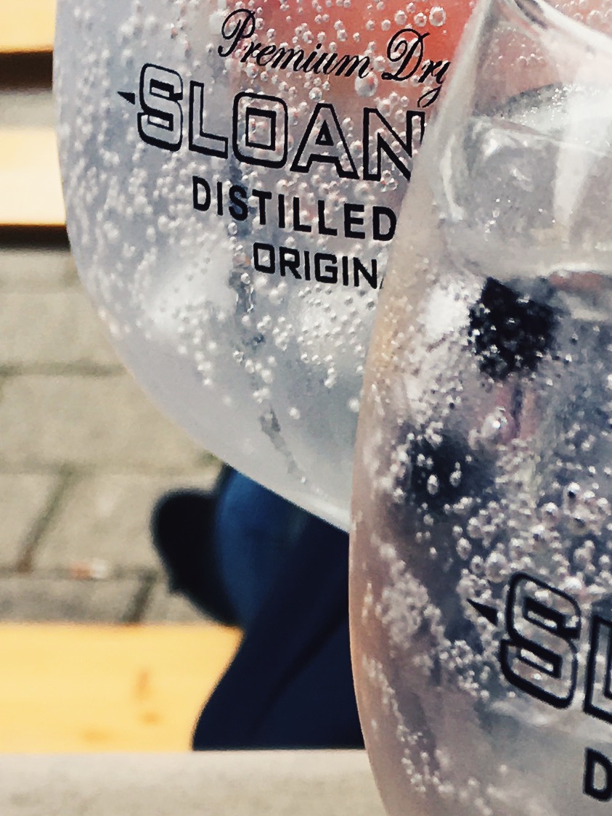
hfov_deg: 14.2
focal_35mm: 104
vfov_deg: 17.9
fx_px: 2452
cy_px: 1011
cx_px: 459
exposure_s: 1/1012
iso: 25
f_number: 2.2
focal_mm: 4.15
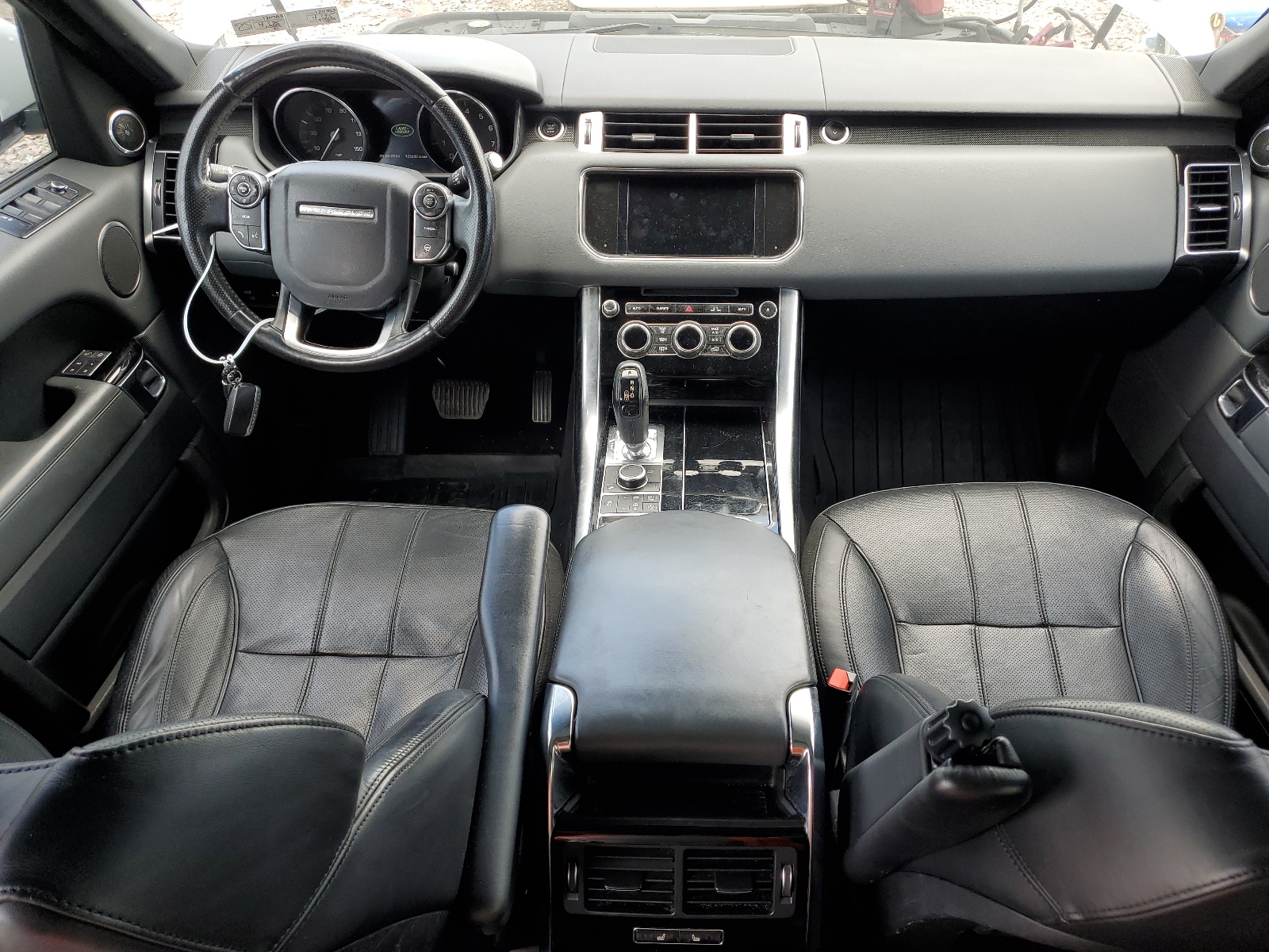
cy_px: 476
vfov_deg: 53.1
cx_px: 634
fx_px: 953
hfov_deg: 67.3
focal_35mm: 26
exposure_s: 1/164
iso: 50
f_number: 1.5
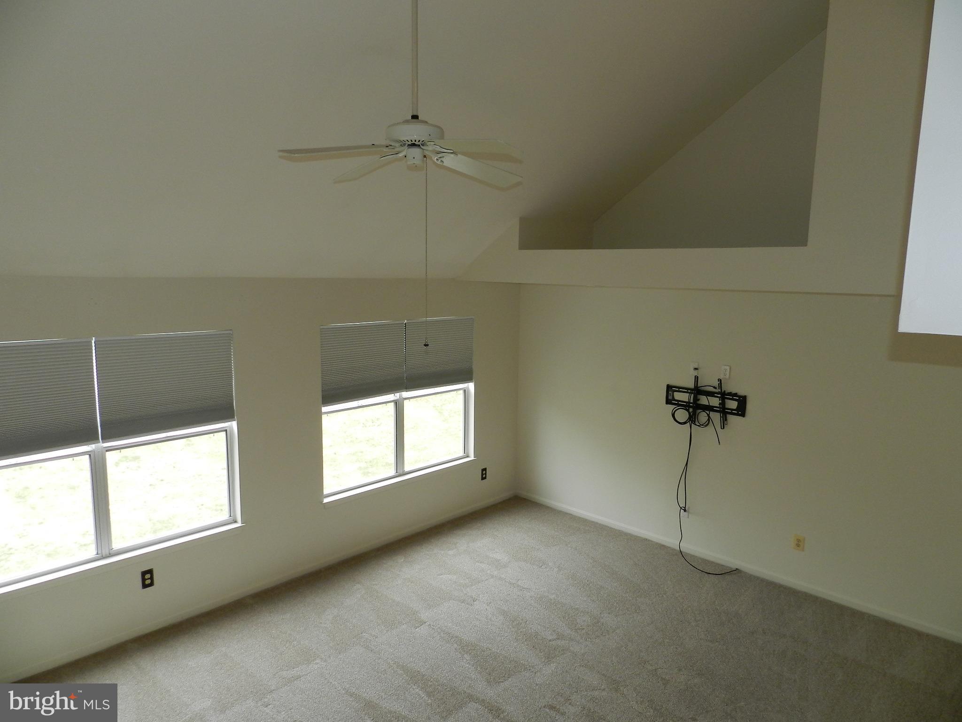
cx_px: 481
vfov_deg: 58.9
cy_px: 361
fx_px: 639
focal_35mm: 23
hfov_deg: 73.9
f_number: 3.4
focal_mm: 4
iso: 160
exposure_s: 1/50
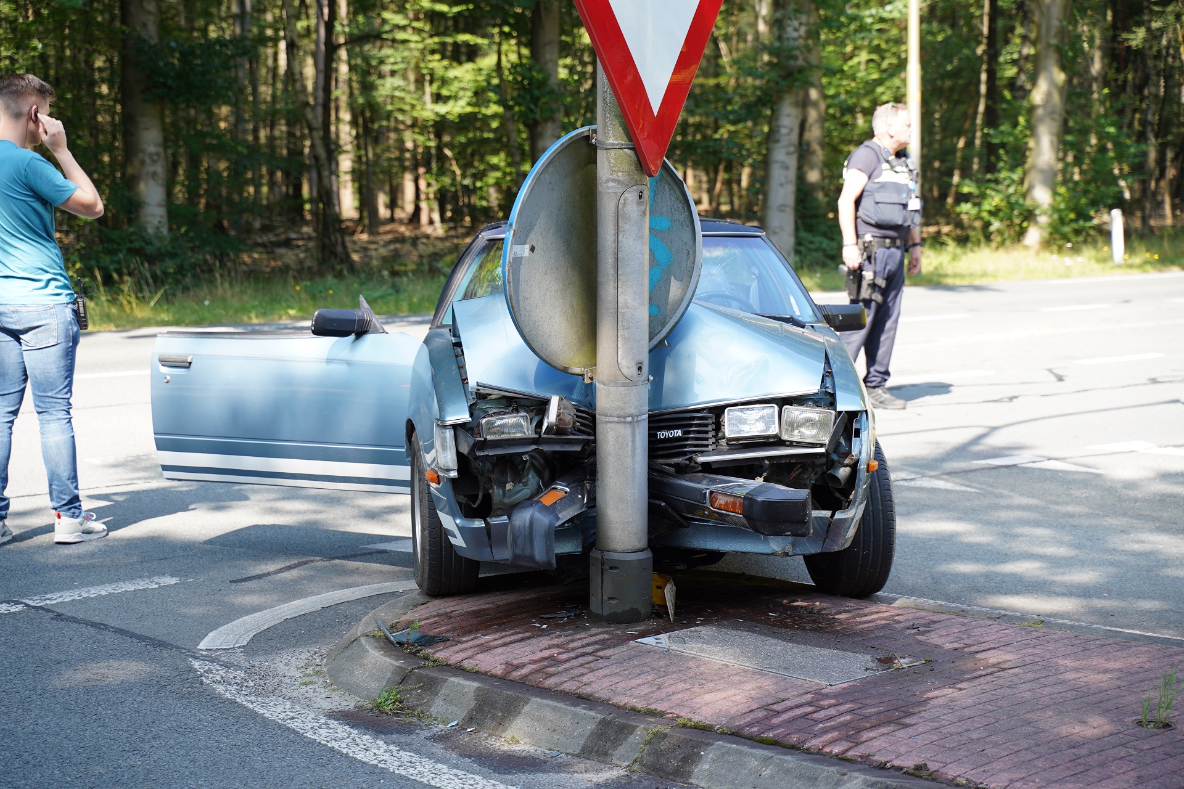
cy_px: 394
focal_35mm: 75
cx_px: 592
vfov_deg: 18.2
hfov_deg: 27.0
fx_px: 2466
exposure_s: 1/160
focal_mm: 75
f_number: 4.5
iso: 160
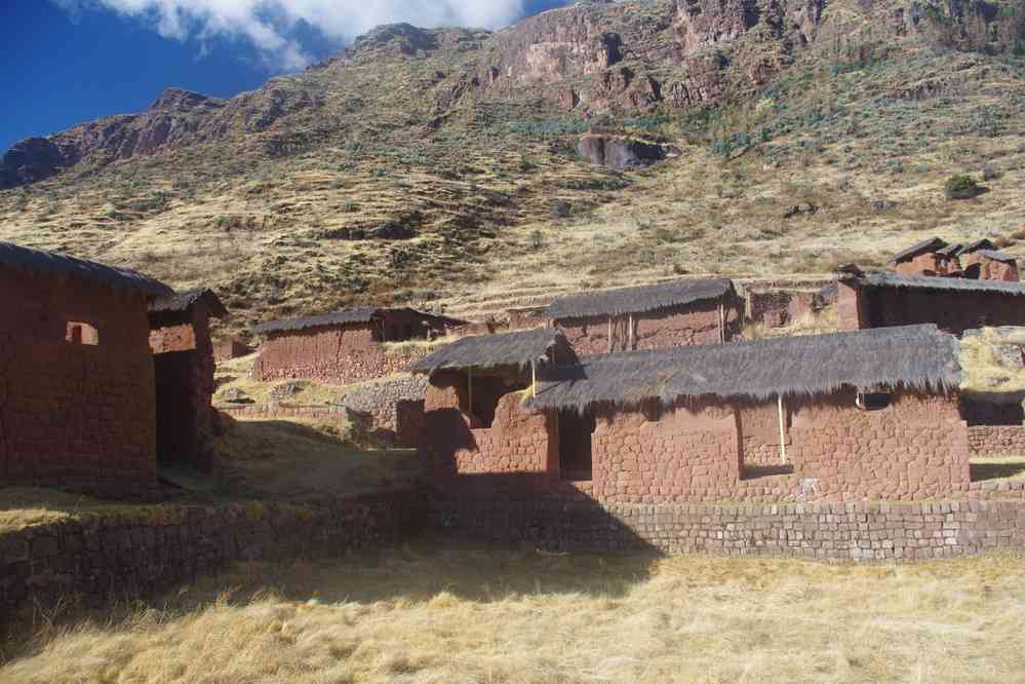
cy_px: 342
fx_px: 769
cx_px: 512
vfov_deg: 47.9
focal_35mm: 27
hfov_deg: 67.4
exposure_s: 1/50
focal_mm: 18
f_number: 11
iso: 200
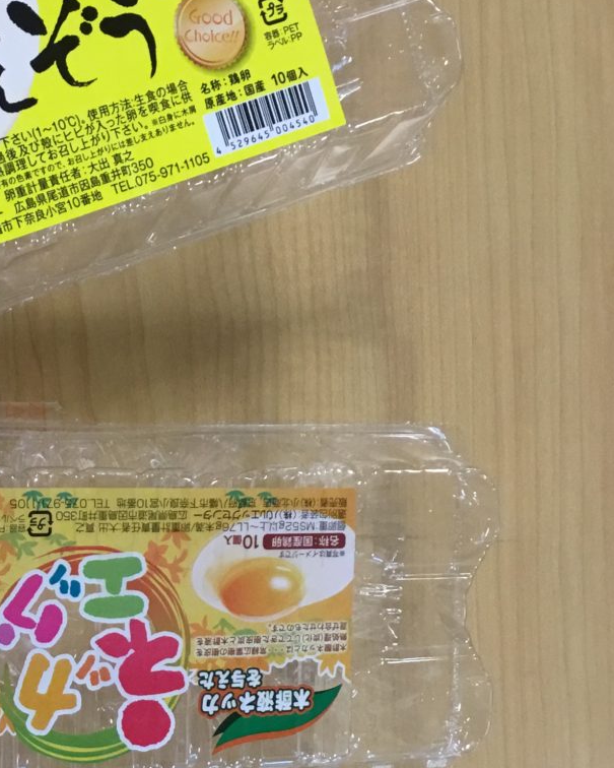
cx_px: 30
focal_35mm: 64
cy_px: 573
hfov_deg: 23.1
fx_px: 1453
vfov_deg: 29.1
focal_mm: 3.3
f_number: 2.4
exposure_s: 1/30
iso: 40
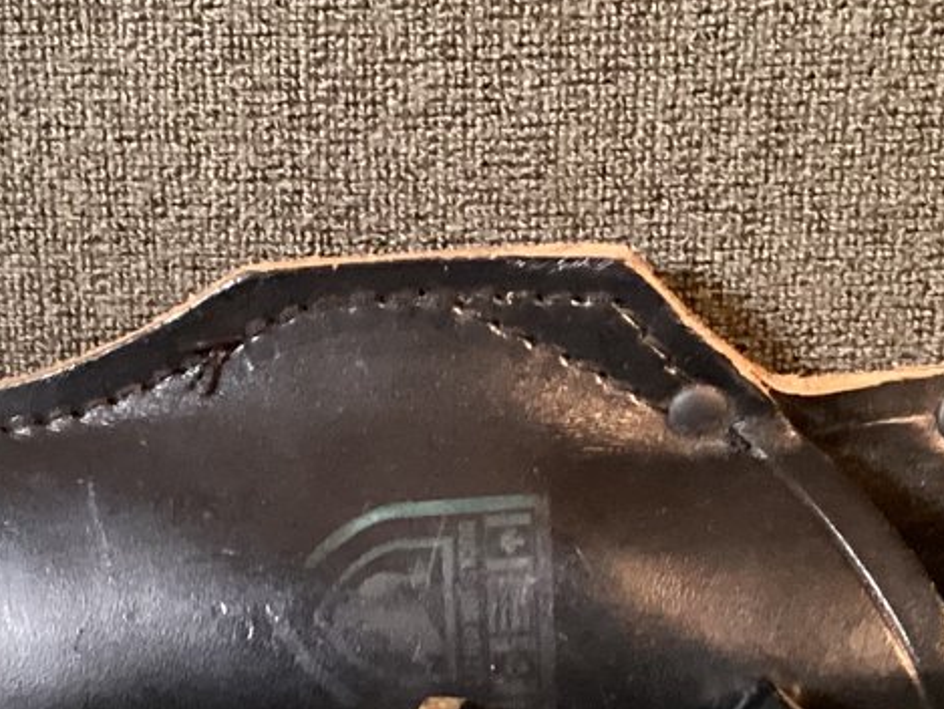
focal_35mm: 100
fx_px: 2728
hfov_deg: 19.5
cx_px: 287
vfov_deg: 14.6
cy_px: 664
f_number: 2.4
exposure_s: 1/30
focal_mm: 3.3
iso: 500
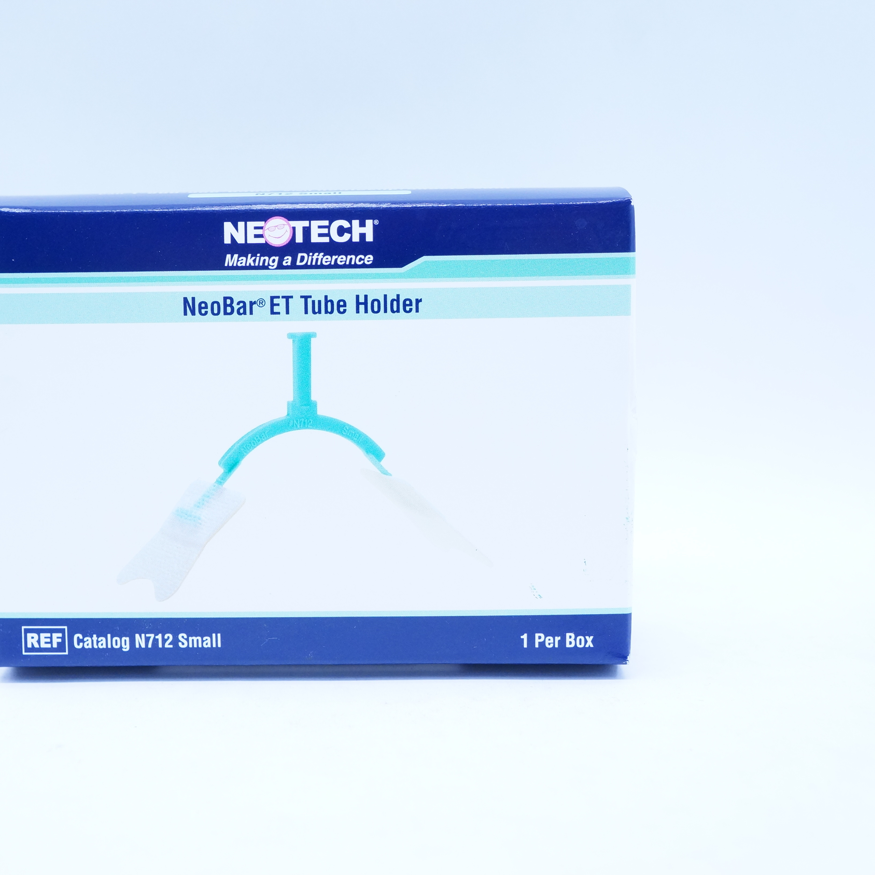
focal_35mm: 60
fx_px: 1706
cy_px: 439
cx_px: 314
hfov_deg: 28.6
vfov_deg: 28.8
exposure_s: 1/100
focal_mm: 31
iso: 800
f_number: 5.6
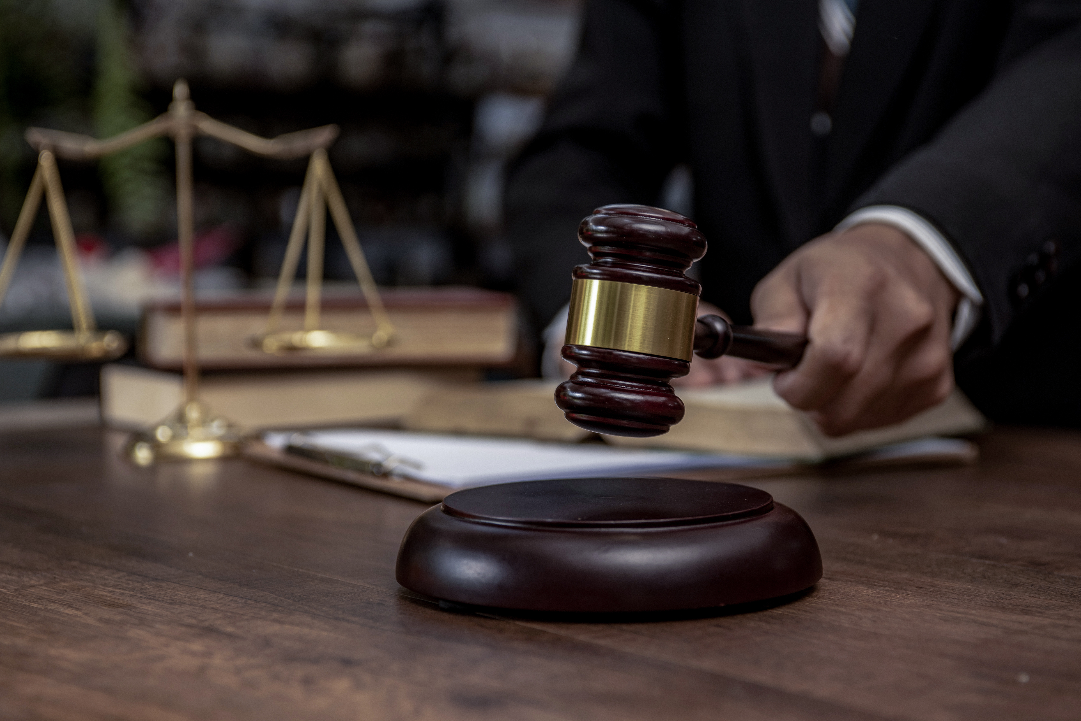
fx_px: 2103
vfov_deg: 19.5
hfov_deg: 28.8
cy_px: 360
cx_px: 540
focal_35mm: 70
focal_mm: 70
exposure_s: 1/60
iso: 160
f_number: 5
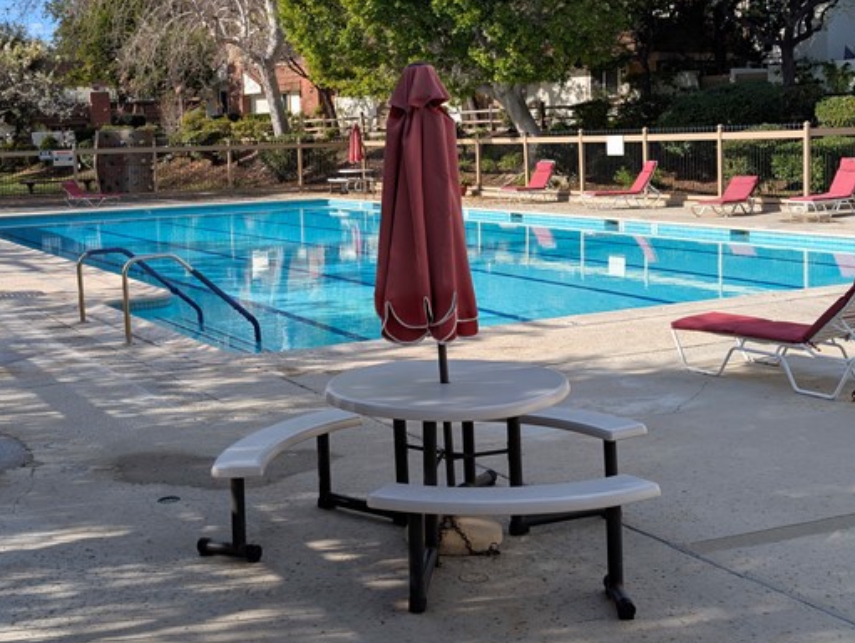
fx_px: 1186
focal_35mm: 48
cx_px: 392
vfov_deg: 30.2
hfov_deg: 39.6
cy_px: 255
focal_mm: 6.9
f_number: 1.68
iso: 20
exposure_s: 1/888
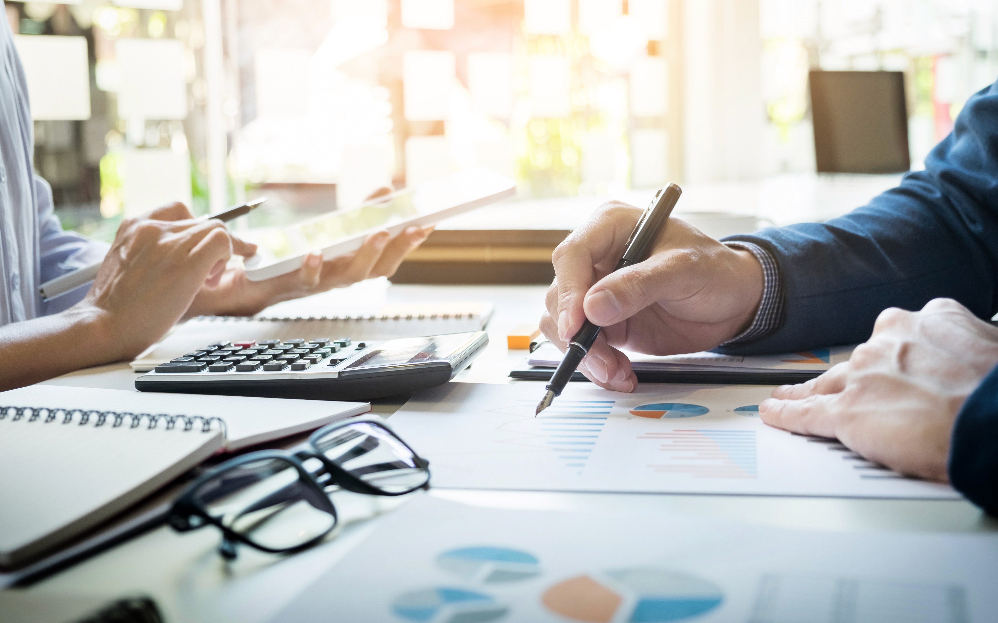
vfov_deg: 26.9
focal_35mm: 48
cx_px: 500
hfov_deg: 41.8
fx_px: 1306
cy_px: 294
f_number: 3.6
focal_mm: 31.5
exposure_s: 1/60
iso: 640
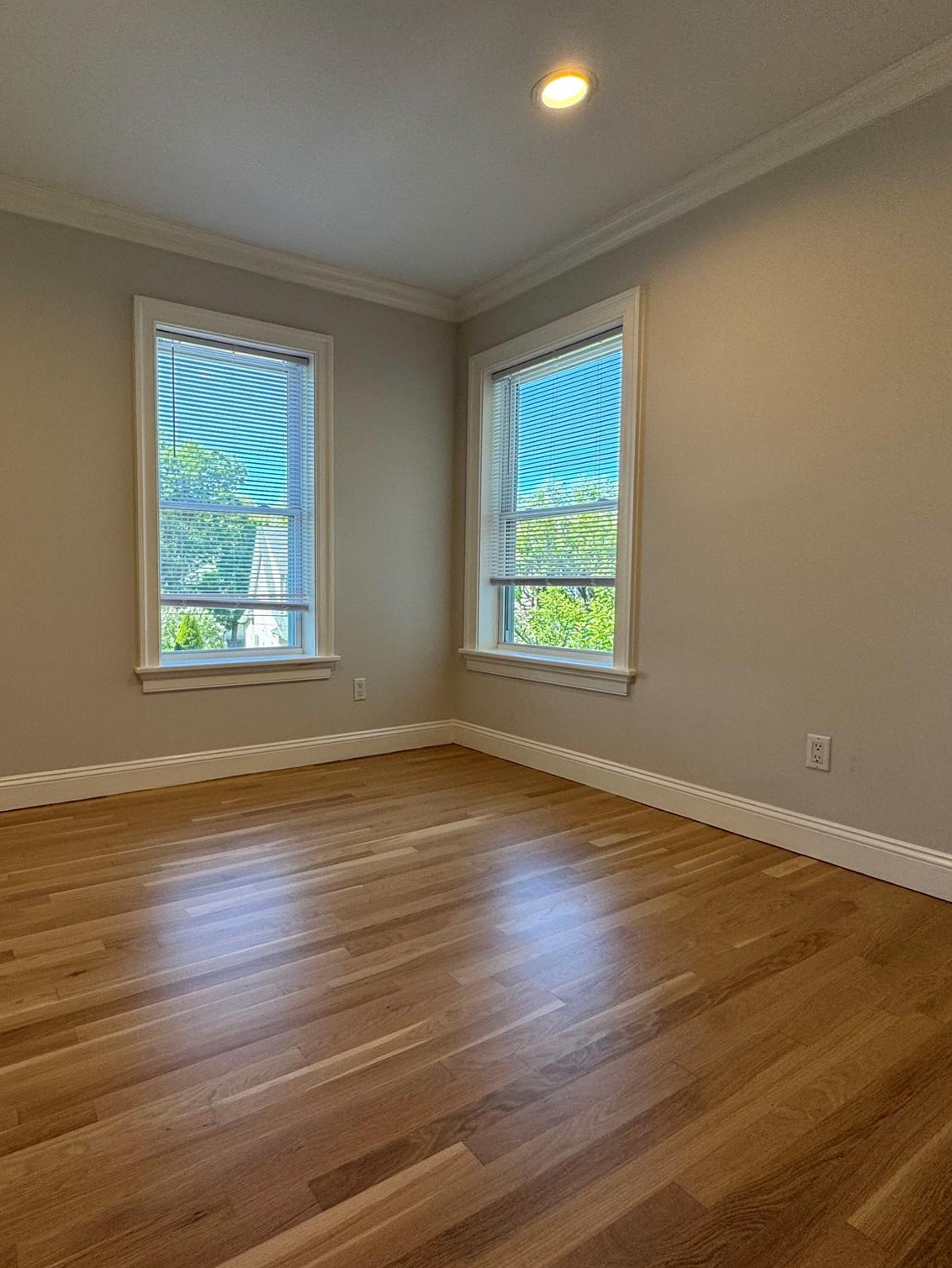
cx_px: 358
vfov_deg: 84.7
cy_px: 634
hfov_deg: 67.7
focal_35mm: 19
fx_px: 697
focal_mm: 2.22
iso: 80
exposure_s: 1/120
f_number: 2.2
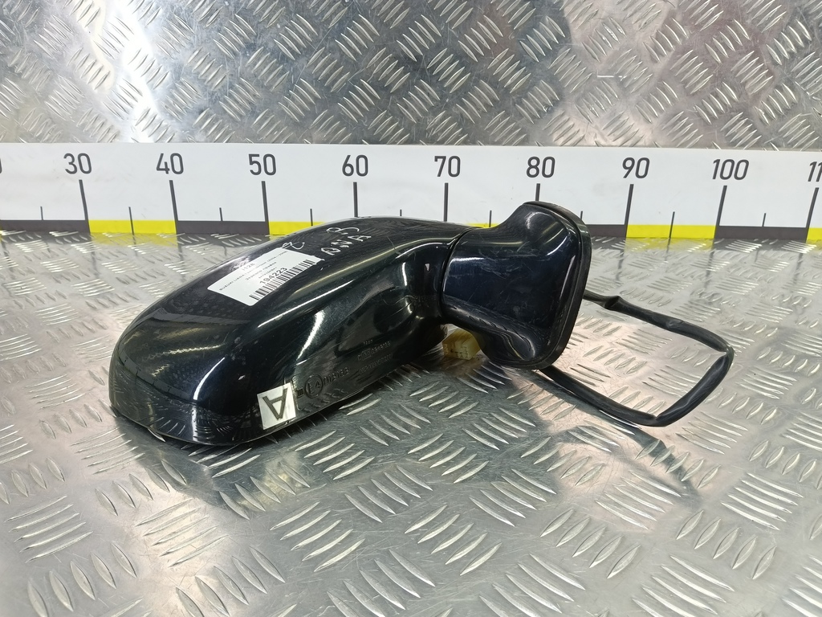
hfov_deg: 73.9
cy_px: 308
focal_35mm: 23
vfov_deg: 58.9
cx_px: 411
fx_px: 546
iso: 147
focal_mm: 4.11
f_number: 1.6
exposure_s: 1/50
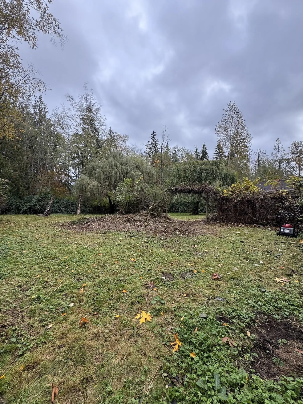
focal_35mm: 14
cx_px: 152
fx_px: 163
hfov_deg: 85.7
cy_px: 202
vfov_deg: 102.1
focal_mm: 2.22
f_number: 2.2
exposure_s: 1/270
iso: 40
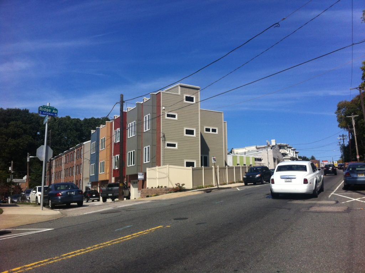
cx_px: 182
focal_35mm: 35
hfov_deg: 52.7
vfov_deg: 40.6
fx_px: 369
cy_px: 136
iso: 80
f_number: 2.8
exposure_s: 1/2155
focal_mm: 3.85
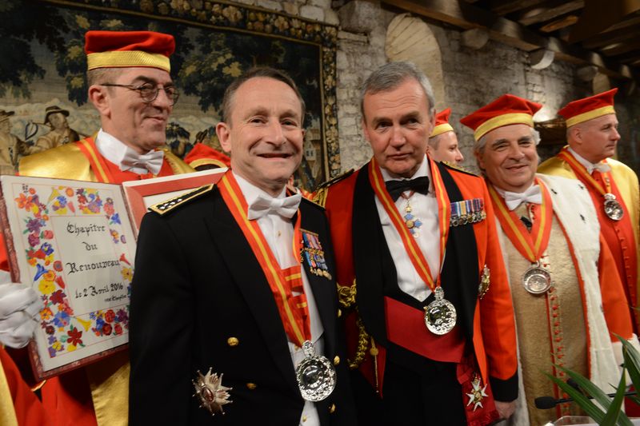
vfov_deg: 53.1
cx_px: 320
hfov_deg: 73.8
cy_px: 213
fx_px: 427
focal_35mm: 24
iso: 1600
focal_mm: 24
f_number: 6.3
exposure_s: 1/60
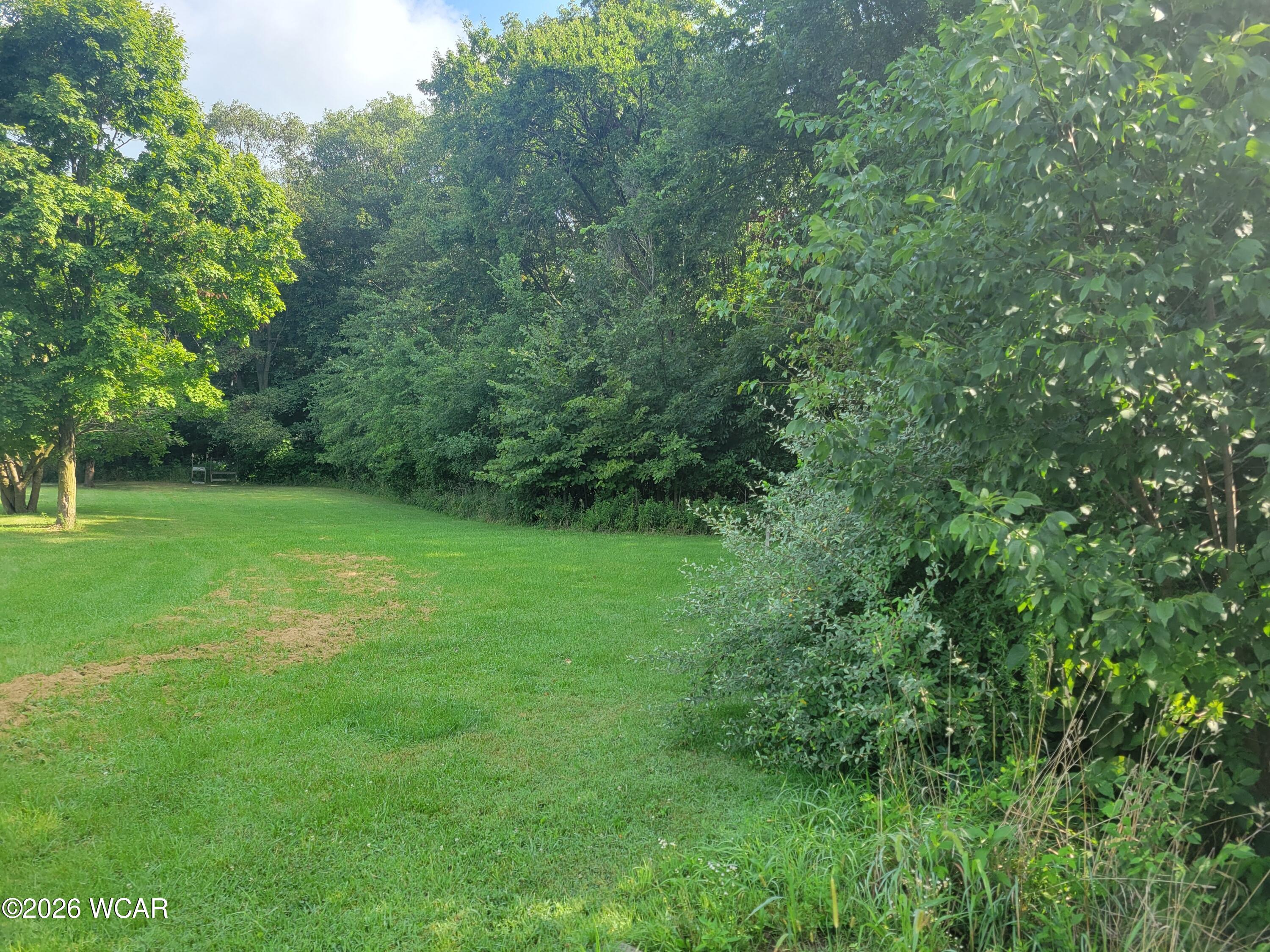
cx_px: 635
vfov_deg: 53.1
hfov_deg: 67.3
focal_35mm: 26
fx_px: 954
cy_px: 476
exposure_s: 1/329
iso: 40
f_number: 1.8
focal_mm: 5.4
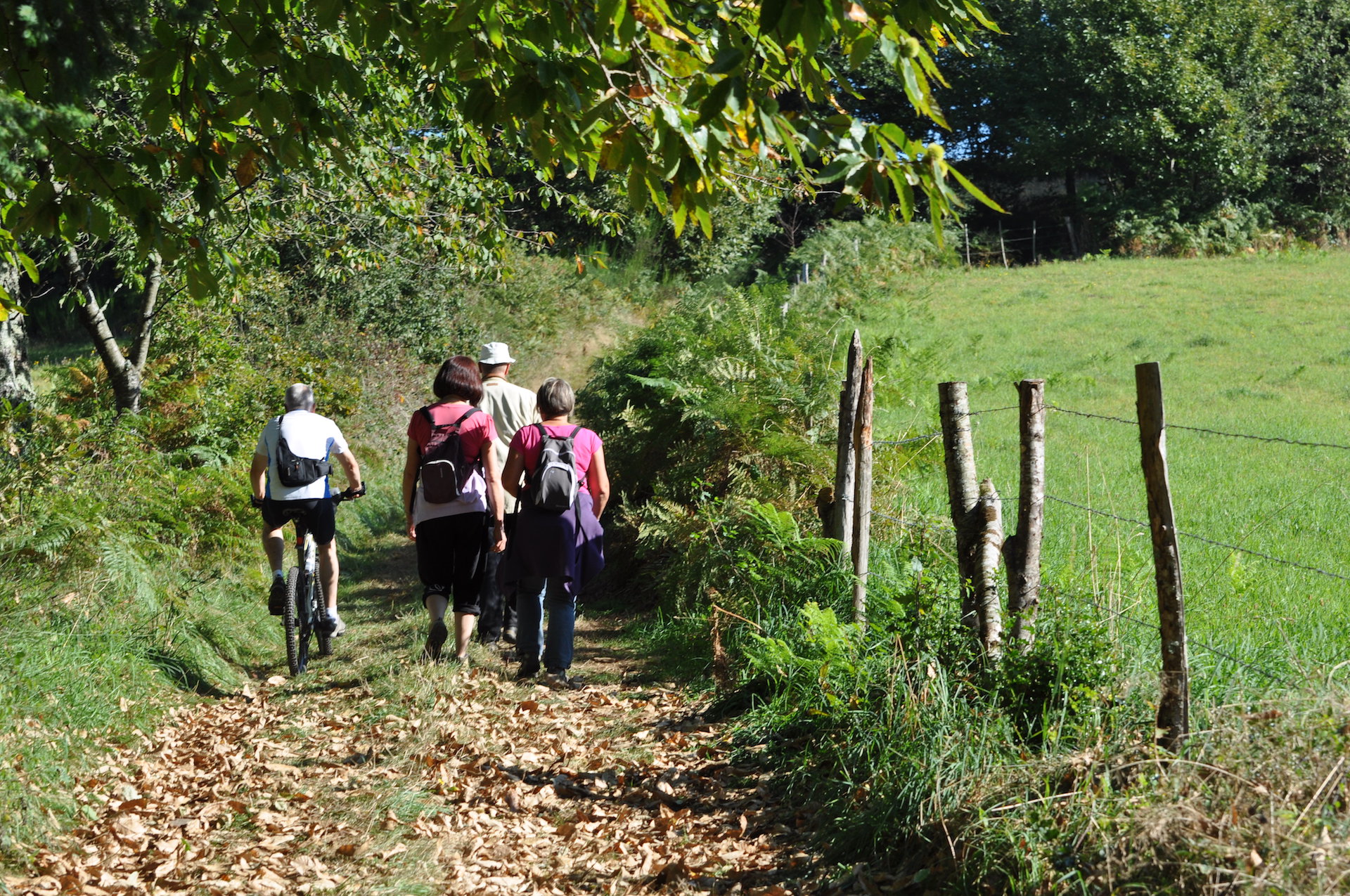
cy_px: 448
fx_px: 3932
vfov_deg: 13.0
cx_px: 675
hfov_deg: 19.5
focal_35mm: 105
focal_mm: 70
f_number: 8
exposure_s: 1/320
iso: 200
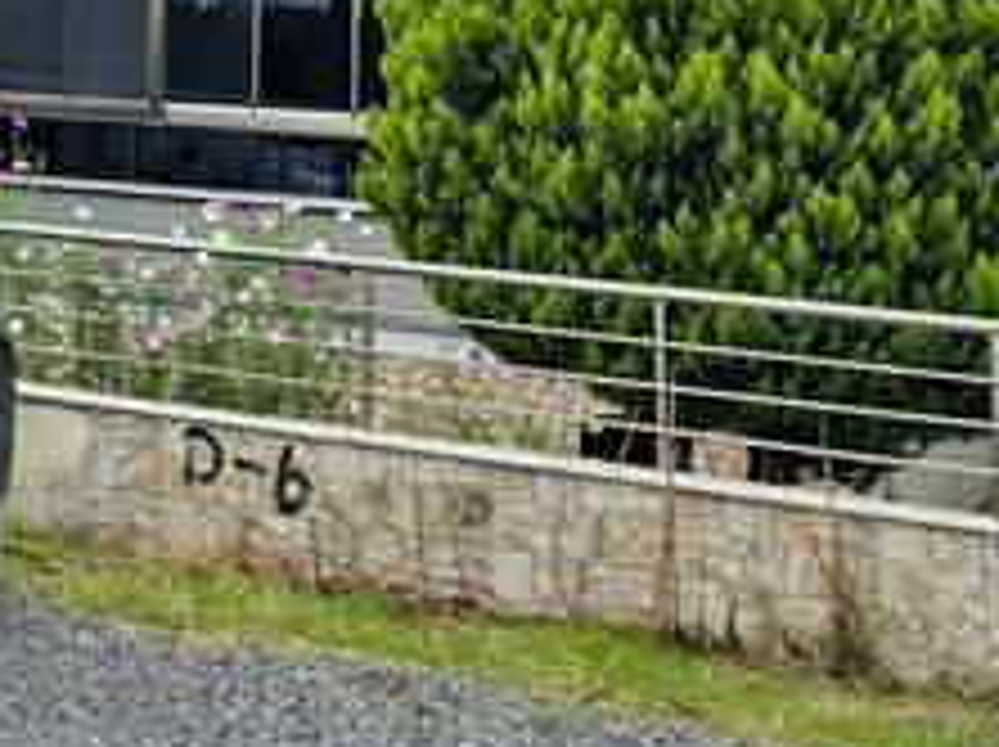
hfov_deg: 21.5
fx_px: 2393
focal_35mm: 83
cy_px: -396
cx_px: -261
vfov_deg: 16.1
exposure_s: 1/1650
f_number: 1.7
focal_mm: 6.3
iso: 12
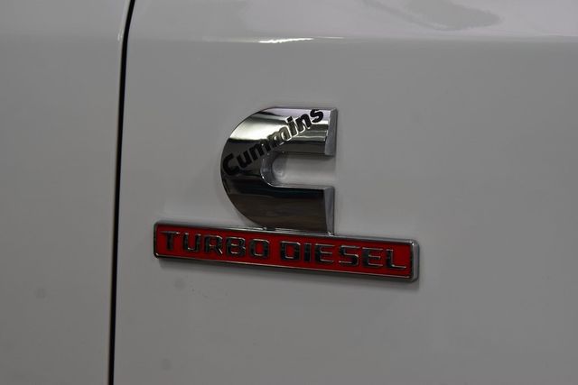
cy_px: 192
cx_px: 289
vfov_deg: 13.0
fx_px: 1686
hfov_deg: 19.5
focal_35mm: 105
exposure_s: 1/40
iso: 400
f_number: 7.1
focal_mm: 70
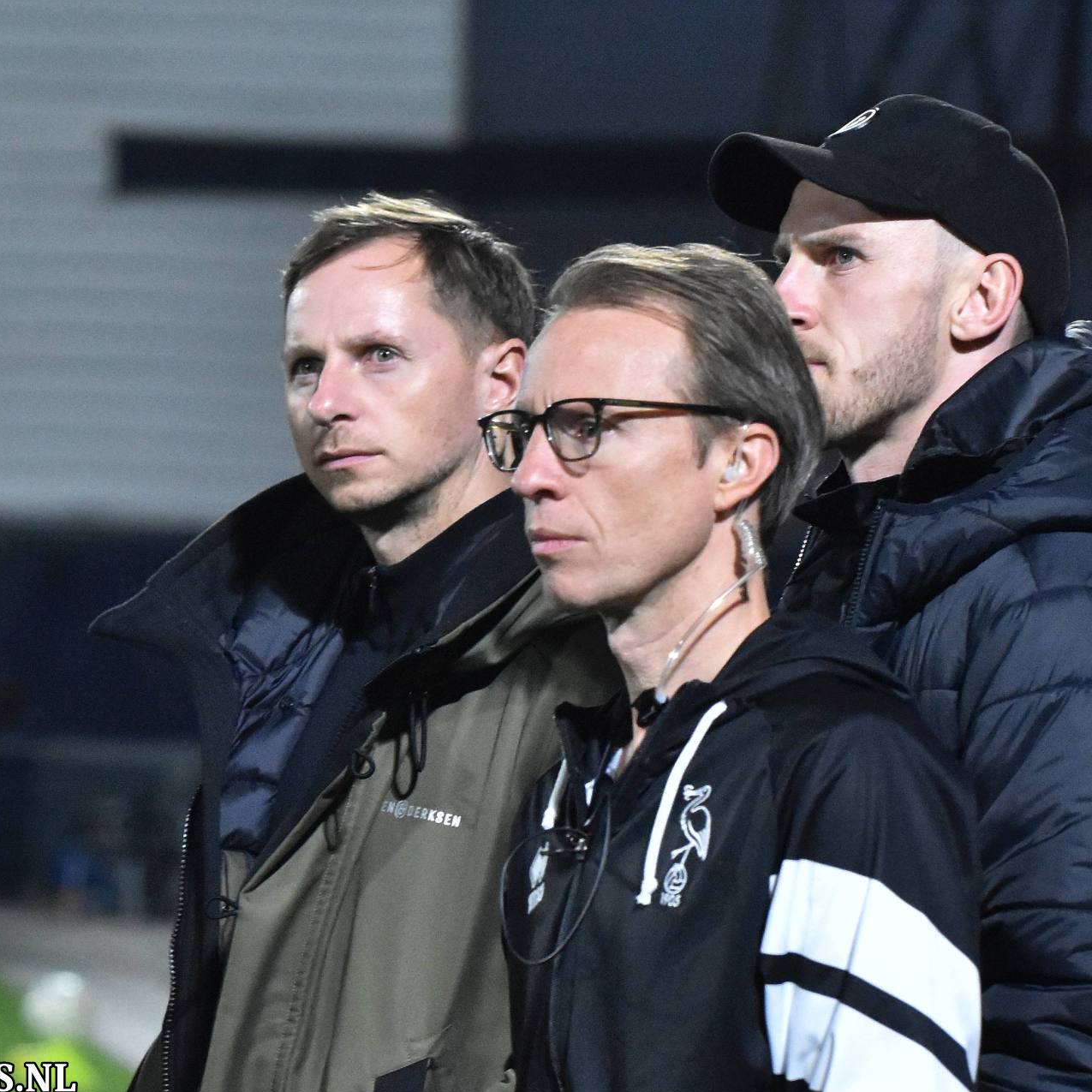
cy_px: 547
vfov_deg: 8.7
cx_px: 612
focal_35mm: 202
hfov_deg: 8.7
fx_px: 7197
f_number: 4
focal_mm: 105
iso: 2500
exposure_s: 1/250
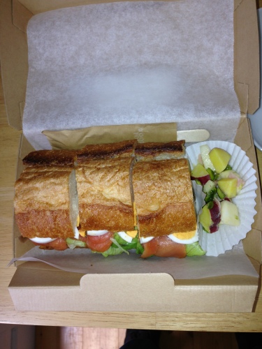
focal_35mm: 33
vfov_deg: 55.4
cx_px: 131
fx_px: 333
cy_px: 174
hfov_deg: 42.9
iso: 50
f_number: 2.4
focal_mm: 4.13
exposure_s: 1/58
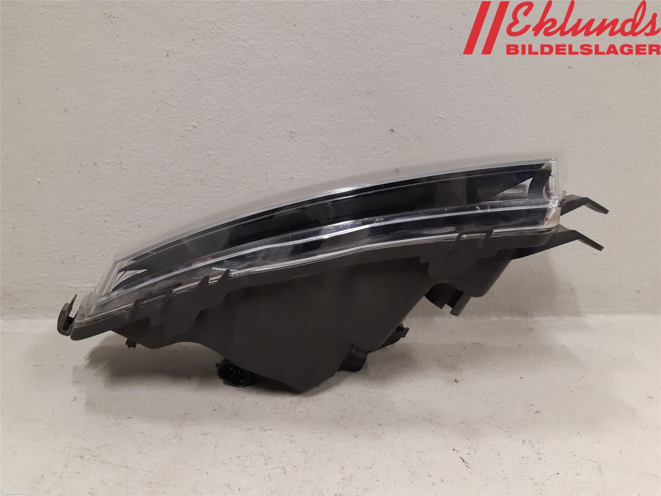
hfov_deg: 67.3
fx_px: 496
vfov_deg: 53.1
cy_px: 248
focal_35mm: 26
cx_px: 330
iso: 200
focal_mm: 3.93
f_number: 1.7
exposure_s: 1/50
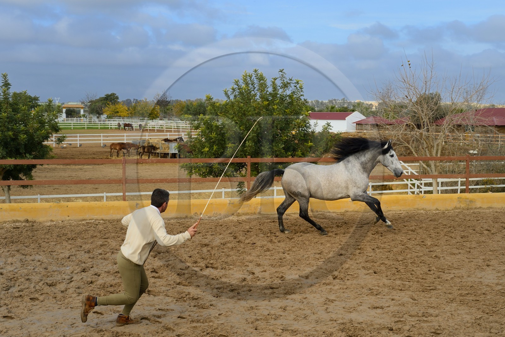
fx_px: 729
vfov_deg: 26.0
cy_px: 168
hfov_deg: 38.2
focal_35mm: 52
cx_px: 252
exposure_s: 1/500
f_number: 8
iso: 200
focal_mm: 52
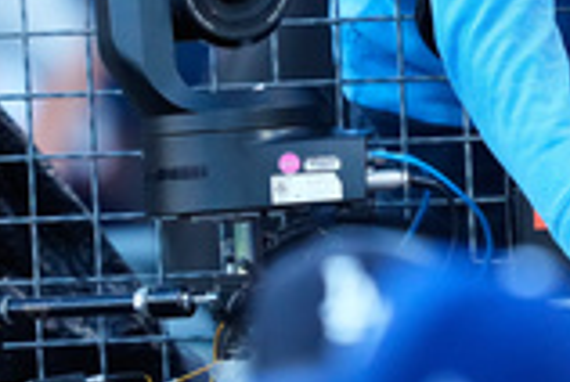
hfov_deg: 1.6
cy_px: 9
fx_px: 20511
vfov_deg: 1.1
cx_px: 574
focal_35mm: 1293
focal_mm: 400
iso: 5000
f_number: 2.8
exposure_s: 1/4000
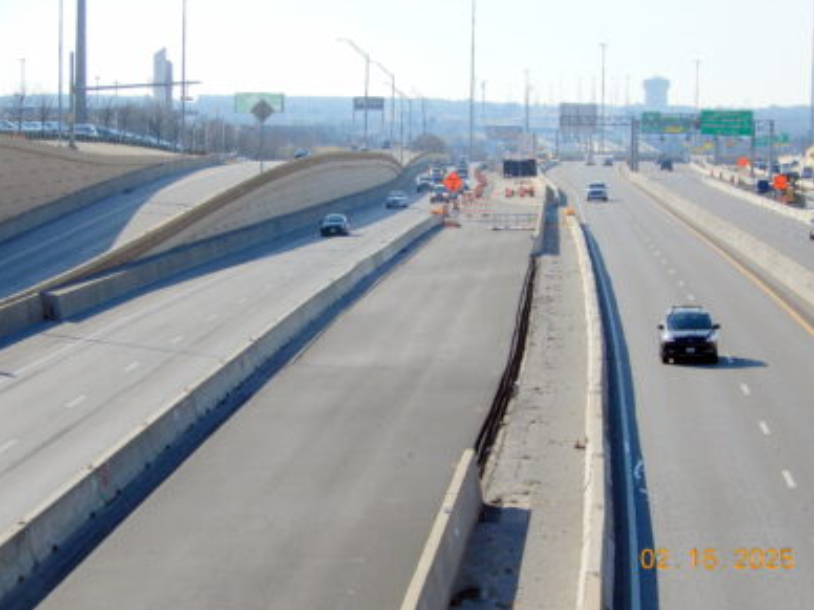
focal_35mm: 139
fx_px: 3269
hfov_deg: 14.2
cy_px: 310
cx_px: 411
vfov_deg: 10.7
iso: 80
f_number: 5
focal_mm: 24.1
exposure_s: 1/640
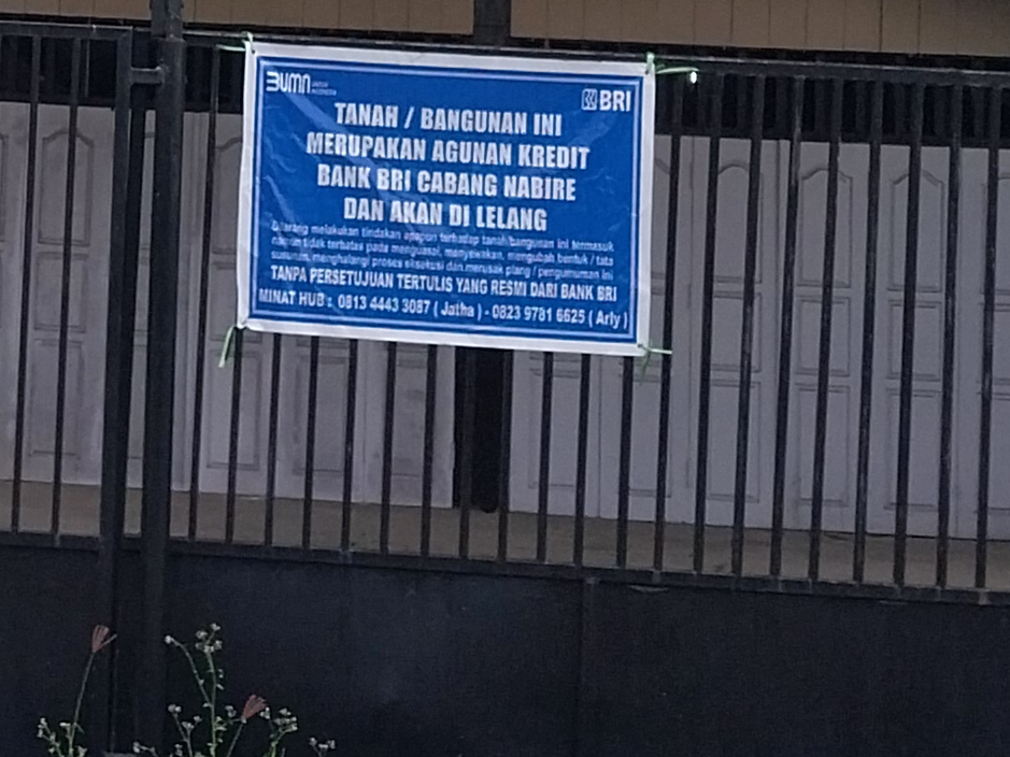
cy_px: -87
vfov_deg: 12.9
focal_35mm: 113
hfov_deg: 16.8
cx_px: -155
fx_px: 3297
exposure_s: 1/120
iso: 32
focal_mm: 4
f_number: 1.8
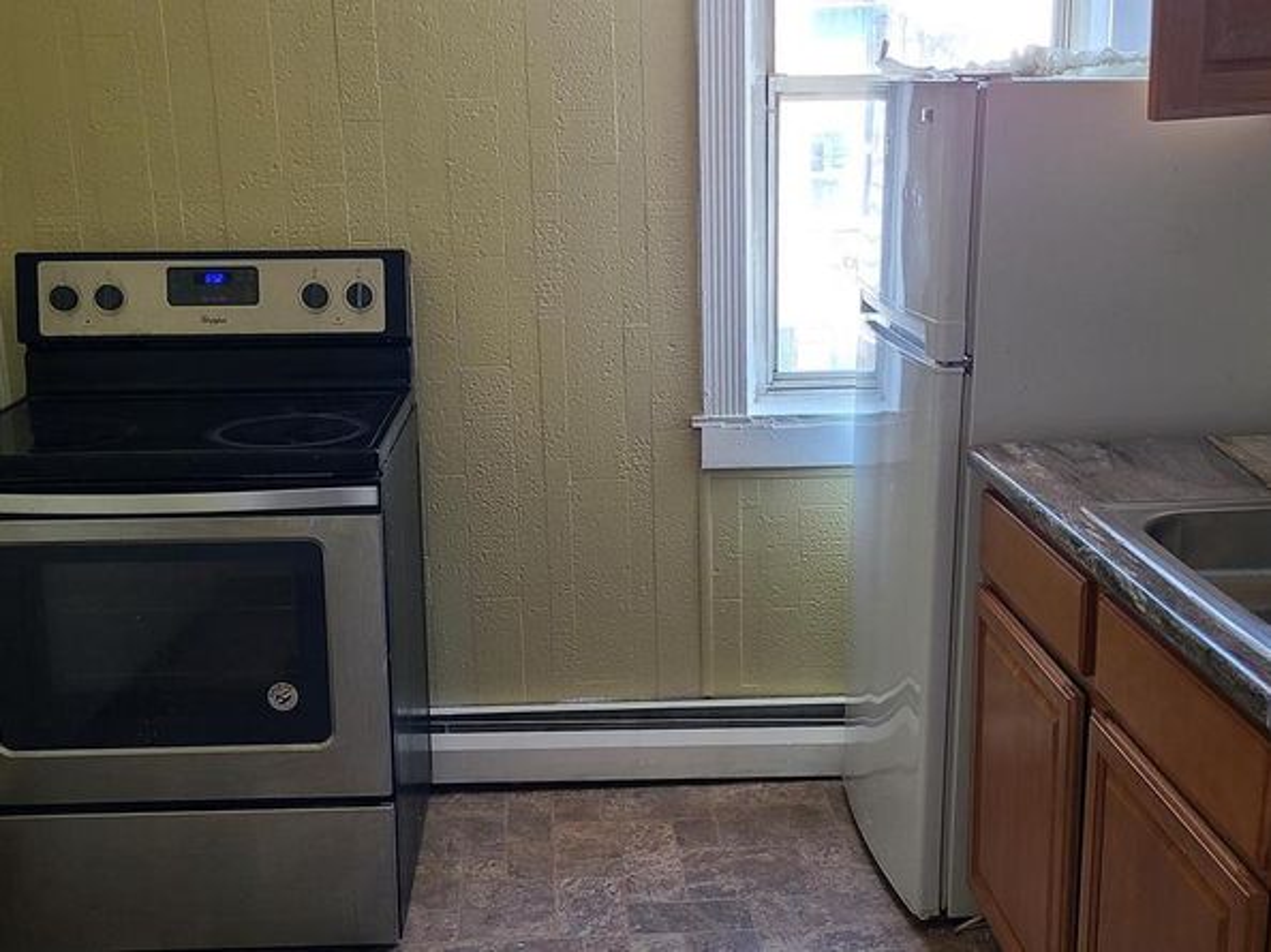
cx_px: 636
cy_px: 476
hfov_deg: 67.3
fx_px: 954
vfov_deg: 53.0
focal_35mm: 26
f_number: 1.8
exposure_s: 1/59
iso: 64
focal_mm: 5.4
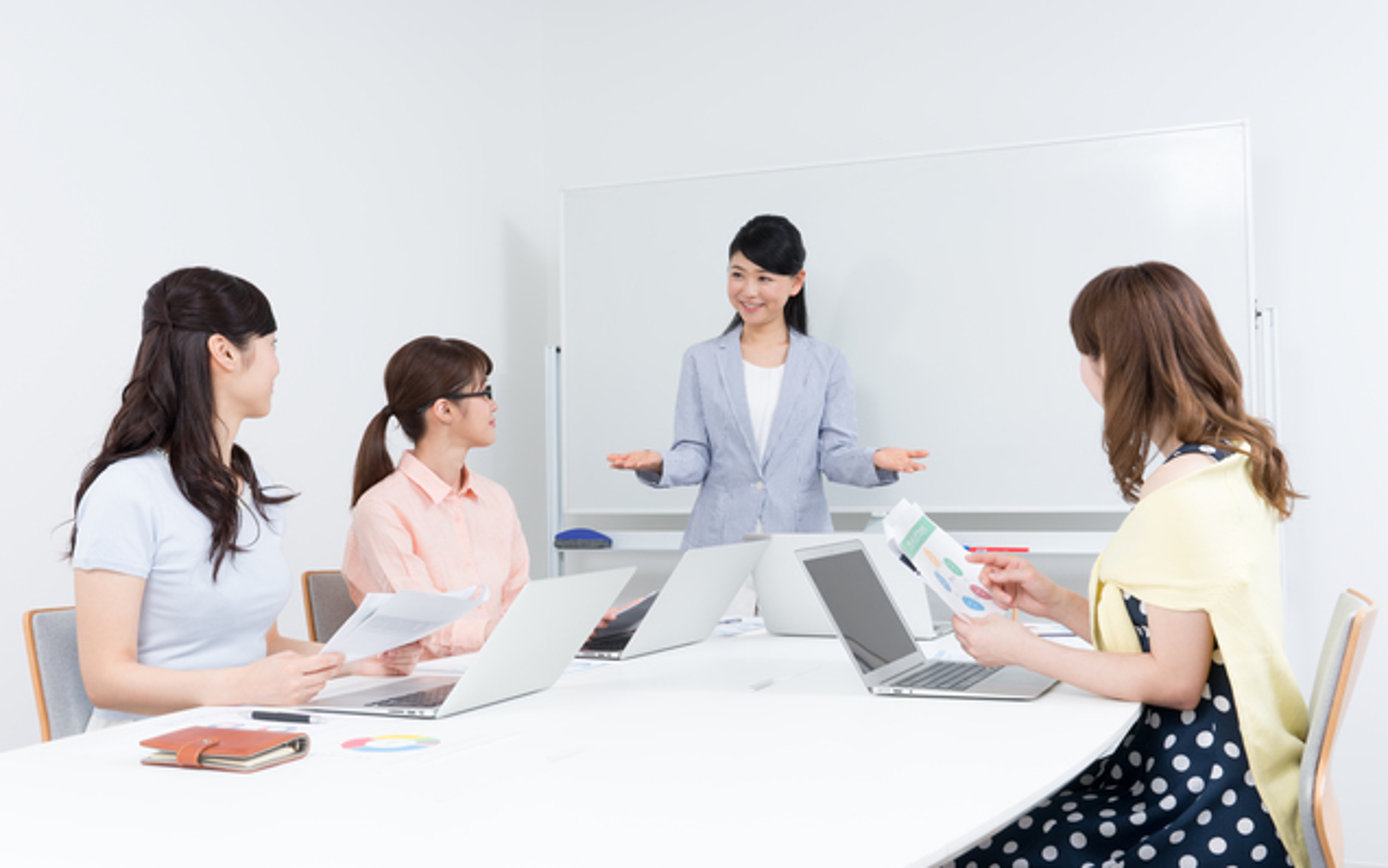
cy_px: 419
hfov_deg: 48.2
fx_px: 1551
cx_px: 696
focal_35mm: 41
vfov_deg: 31.3
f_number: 10
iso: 125
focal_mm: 40
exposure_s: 1/125
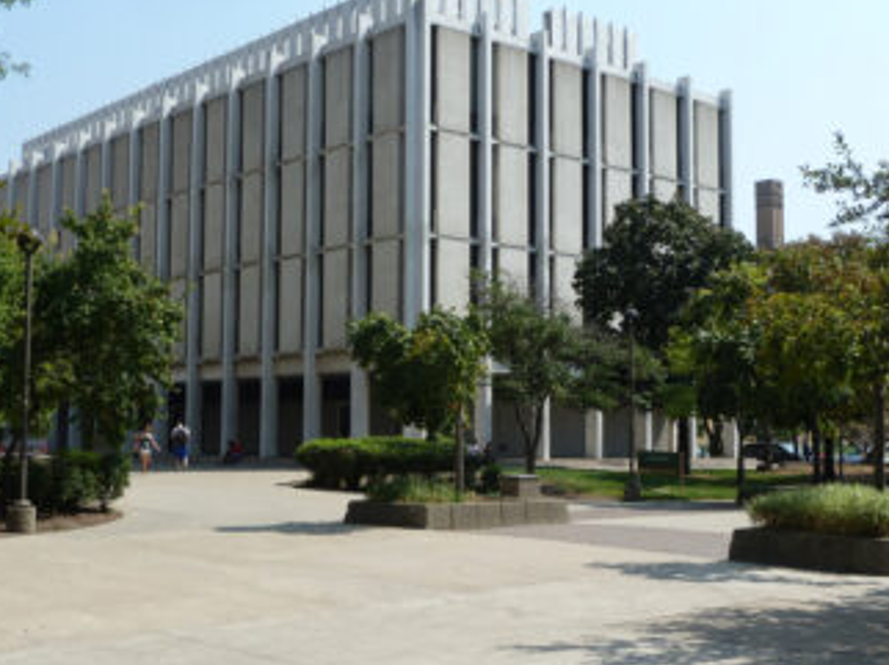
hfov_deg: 41.3
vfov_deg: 31.5
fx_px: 1180
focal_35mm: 46
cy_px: 359
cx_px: 447
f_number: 4.5
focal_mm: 6.1
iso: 80
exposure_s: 1/500
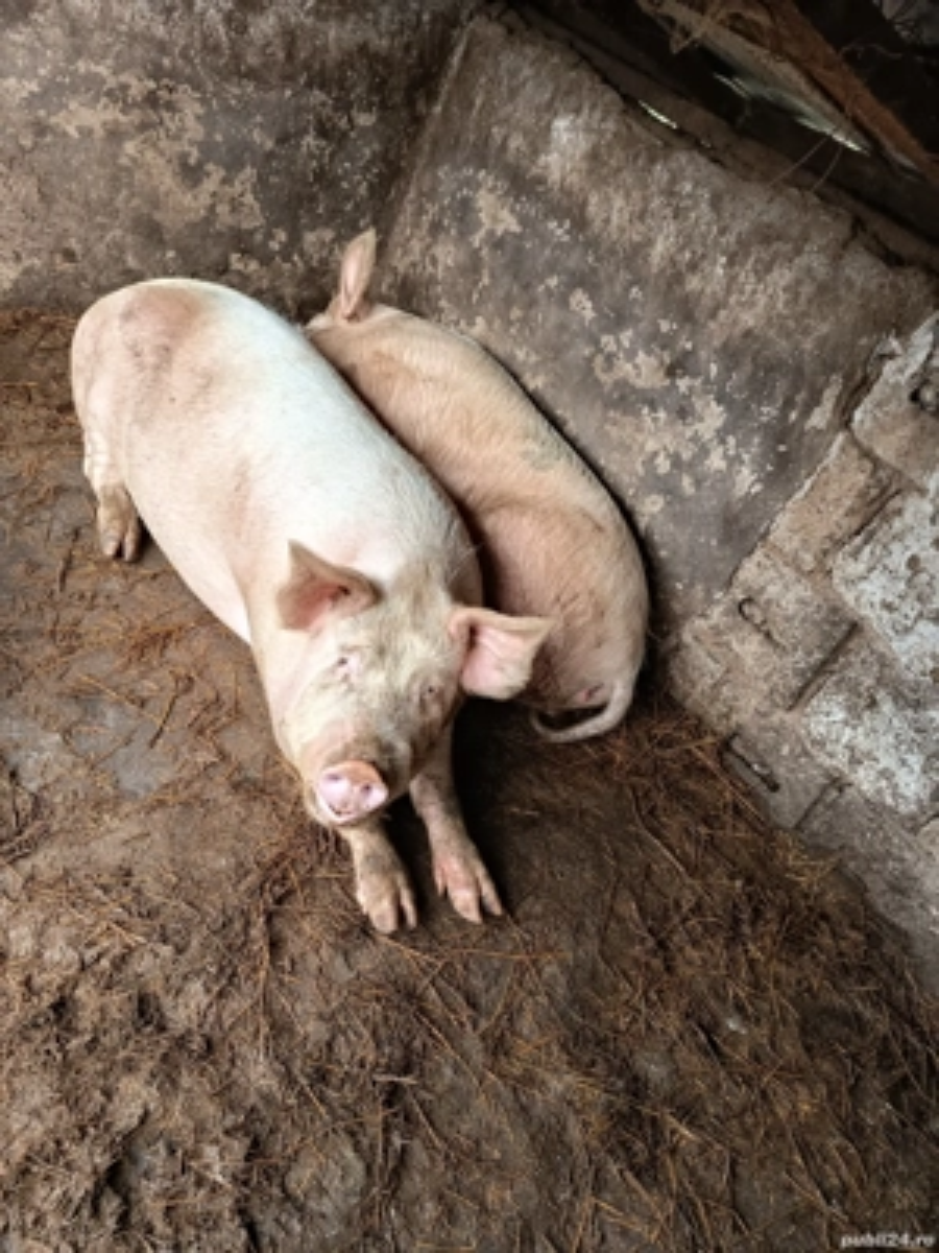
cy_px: 626
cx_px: 470
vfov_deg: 71.6
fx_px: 868
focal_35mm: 24
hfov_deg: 56.8
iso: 213
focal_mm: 5.27
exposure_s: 1/50
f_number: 1.7
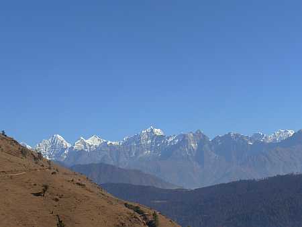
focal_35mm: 70
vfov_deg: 21.0
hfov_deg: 27.8
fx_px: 611
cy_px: 114
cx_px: 151
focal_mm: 11.5
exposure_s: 1/483
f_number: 6
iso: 50
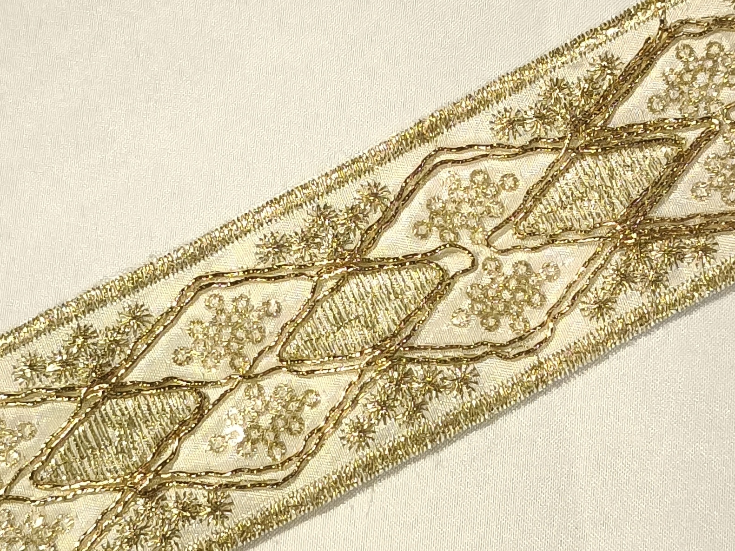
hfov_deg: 23.6
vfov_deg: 17.8
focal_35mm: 83
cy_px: 275
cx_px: 366
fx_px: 1762
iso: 2000
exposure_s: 1/3805
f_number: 1.6
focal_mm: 6.57
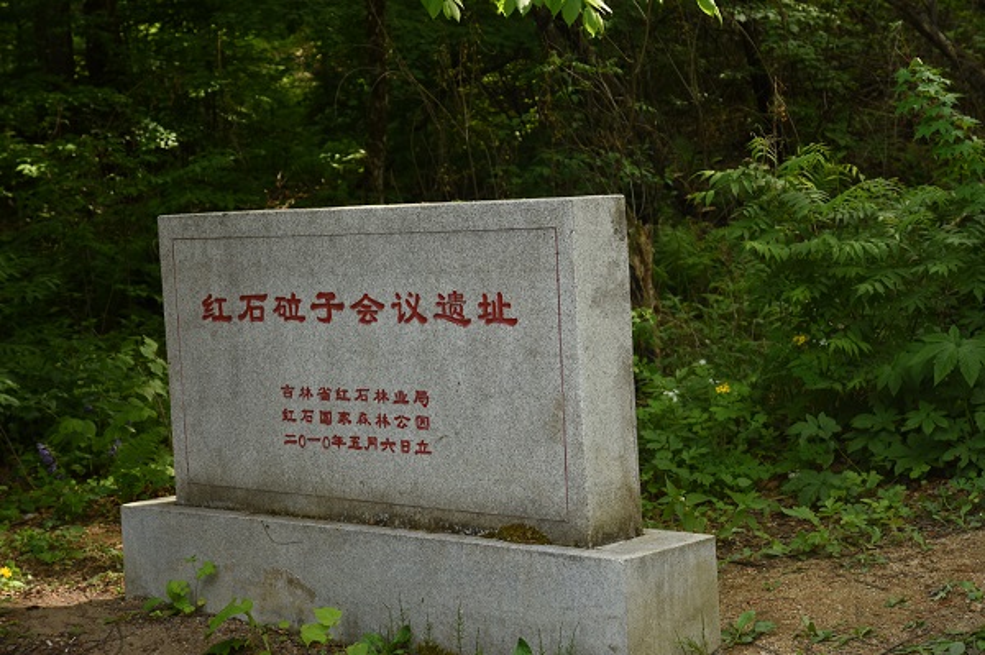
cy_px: 328
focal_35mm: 68
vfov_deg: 20.1
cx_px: 492
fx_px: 1845
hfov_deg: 29.9
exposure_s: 1/200
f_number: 4.8
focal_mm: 45
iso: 200
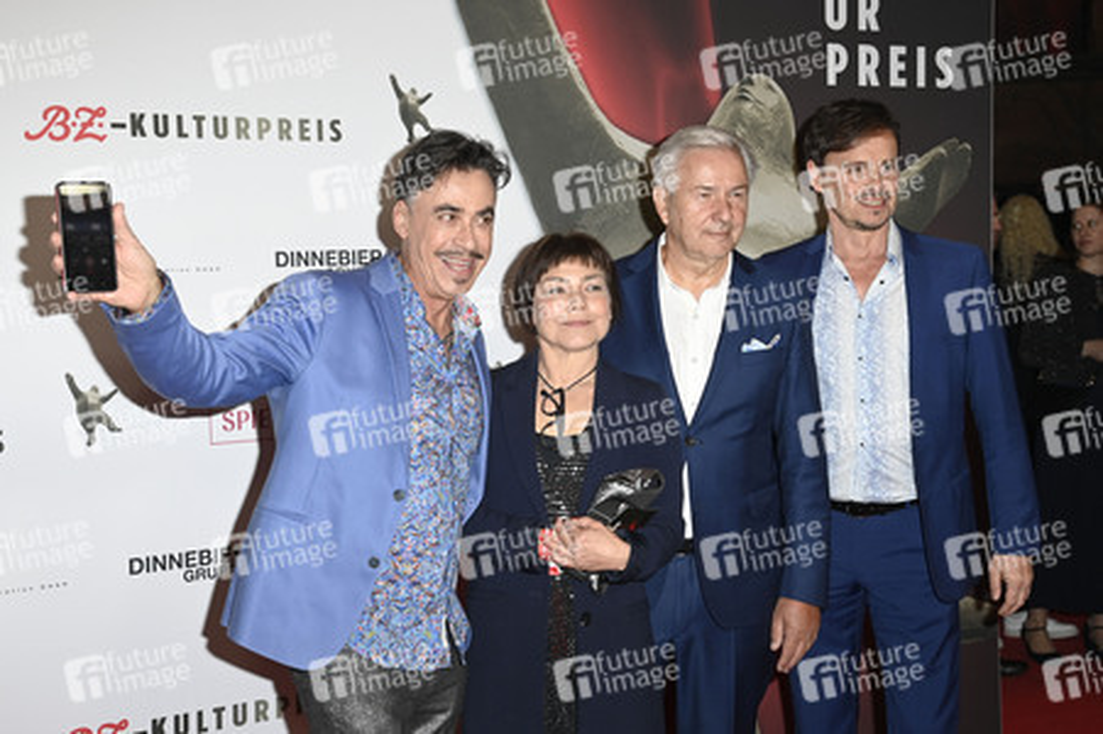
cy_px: 367
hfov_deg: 41.1
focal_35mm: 48
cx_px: 552
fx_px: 1470
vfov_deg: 28.0
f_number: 5.6
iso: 500
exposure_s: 1/250
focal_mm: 48
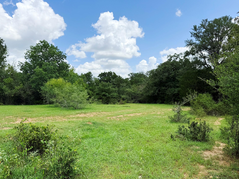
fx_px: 180
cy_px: 93
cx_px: 114
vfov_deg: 53.1
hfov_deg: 67.3
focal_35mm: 26
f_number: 1.78
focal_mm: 6.76
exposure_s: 1/4405
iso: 80
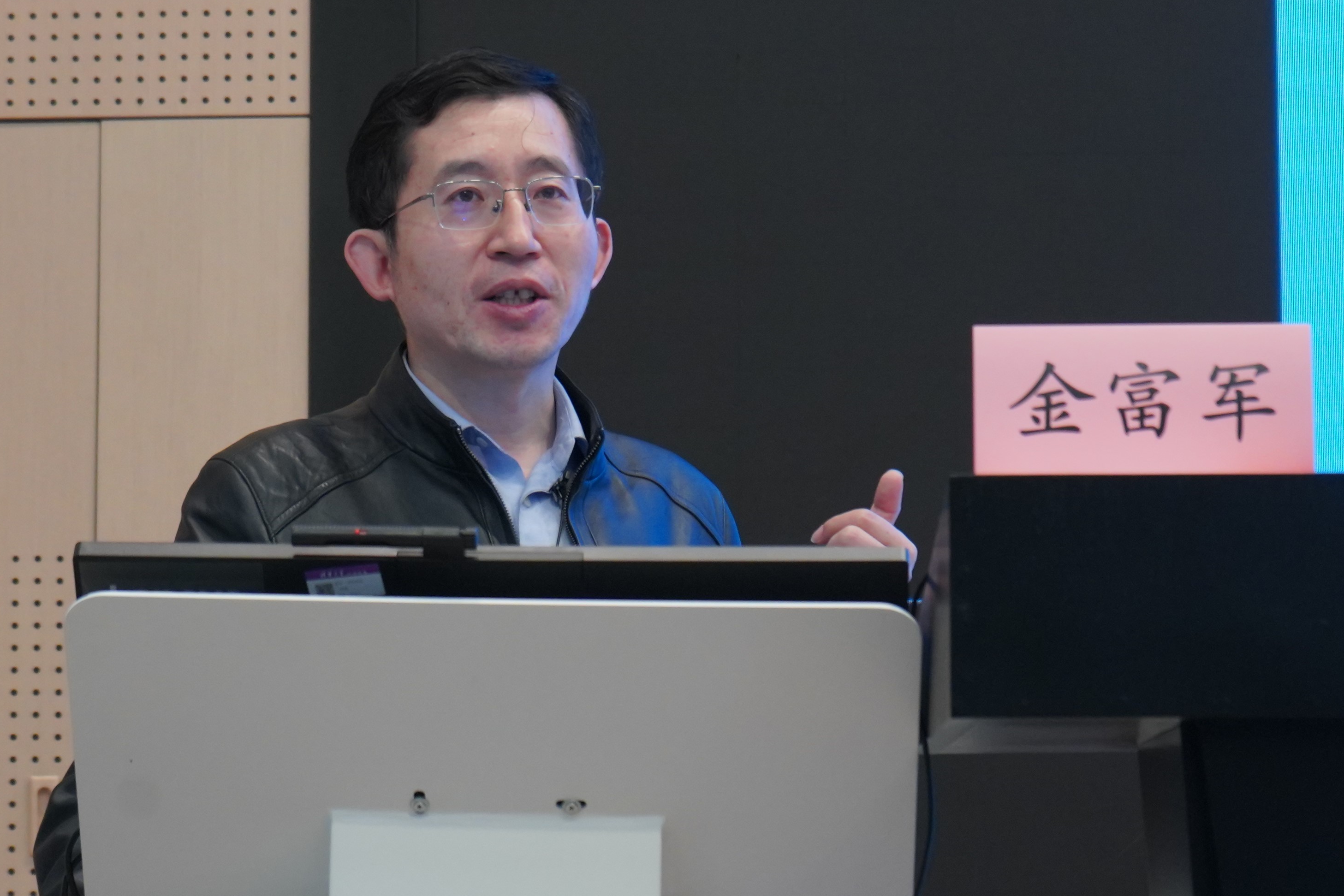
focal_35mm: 78
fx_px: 2912
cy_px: 420
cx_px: 686
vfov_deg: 17.5
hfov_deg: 26.0
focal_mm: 70
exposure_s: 1/160
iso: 2000
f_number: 5.6
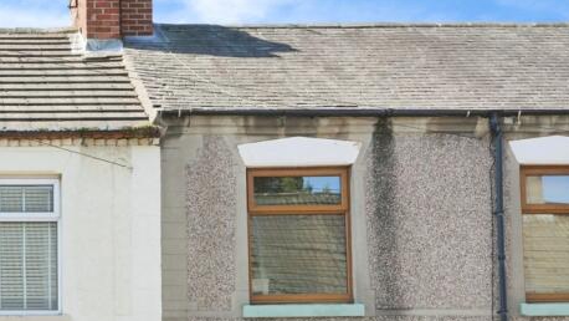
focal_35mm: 82
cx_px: -21
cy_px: 343
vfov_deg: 14.5
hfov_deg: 24.5
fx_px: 1238
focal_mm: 35
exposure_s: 1/640
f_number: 11
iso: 1250
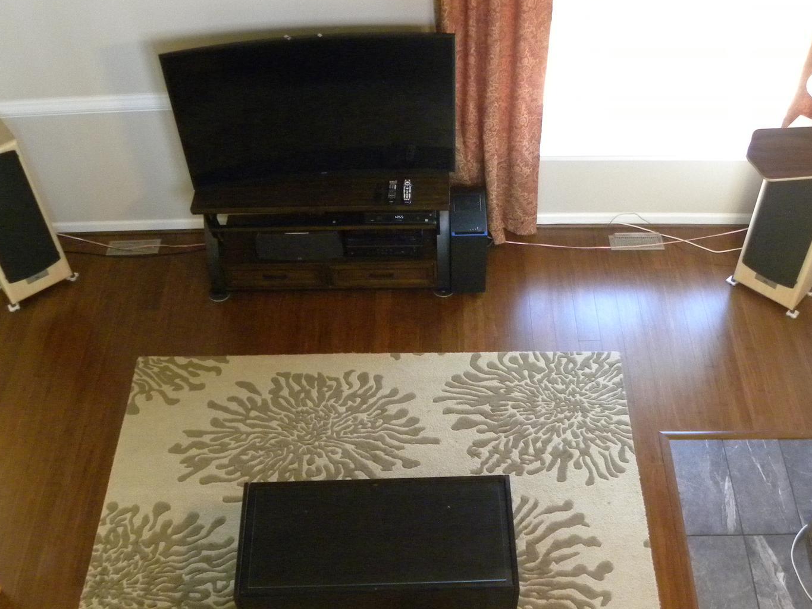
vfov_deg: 36.3
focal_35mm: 39
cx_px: 433
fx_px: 915
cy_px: 429
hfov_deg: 47.8
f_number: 2.8
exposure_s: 1/32
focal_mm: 4.6
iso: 400
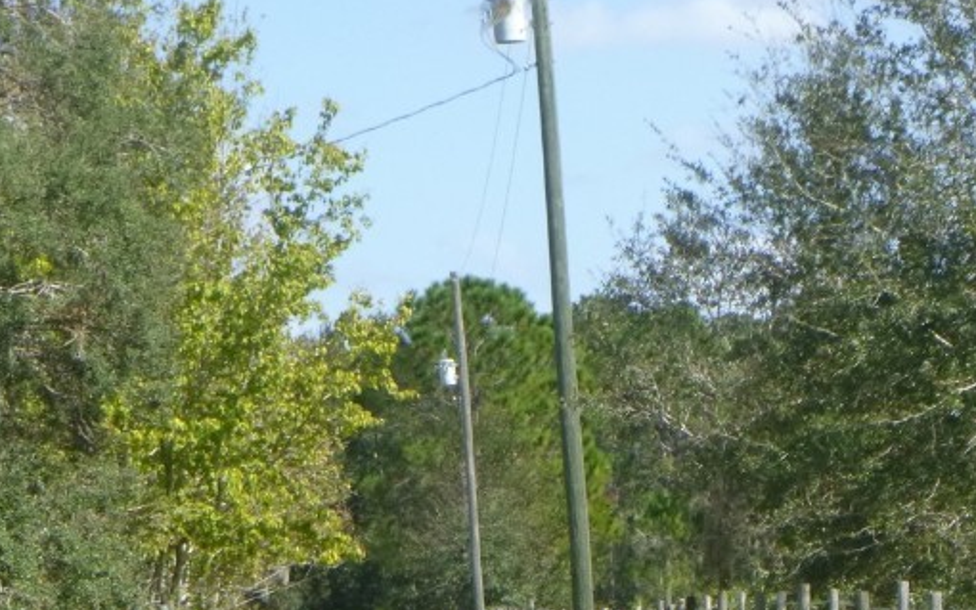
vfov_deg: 6.6
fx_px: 5268
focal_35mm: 198
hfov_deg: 10.6
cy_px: 514
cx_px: 444
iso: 200
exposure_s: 1/400
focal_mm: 16.7
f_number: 5.7
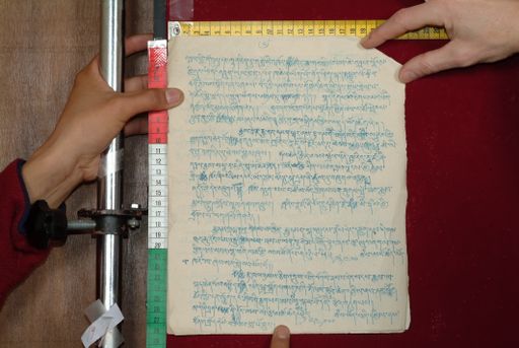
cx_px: 260
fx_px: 1278
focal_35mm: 88
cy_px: 174
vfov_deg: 15.5
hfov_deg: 23.0
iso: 160
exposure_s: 1/20
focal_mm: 59
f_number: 13
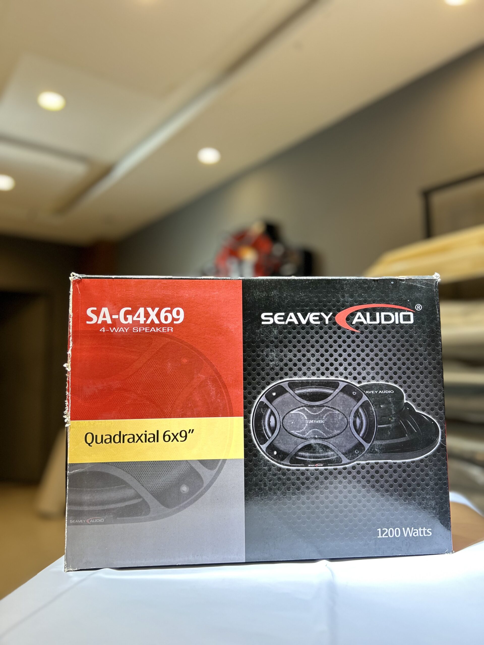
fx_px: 485
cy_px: 322
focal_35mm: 26
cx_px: 242
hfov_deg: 53.1
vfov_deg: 67.3
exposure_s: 1/100
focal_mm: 5.7
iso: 80
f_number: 1.5
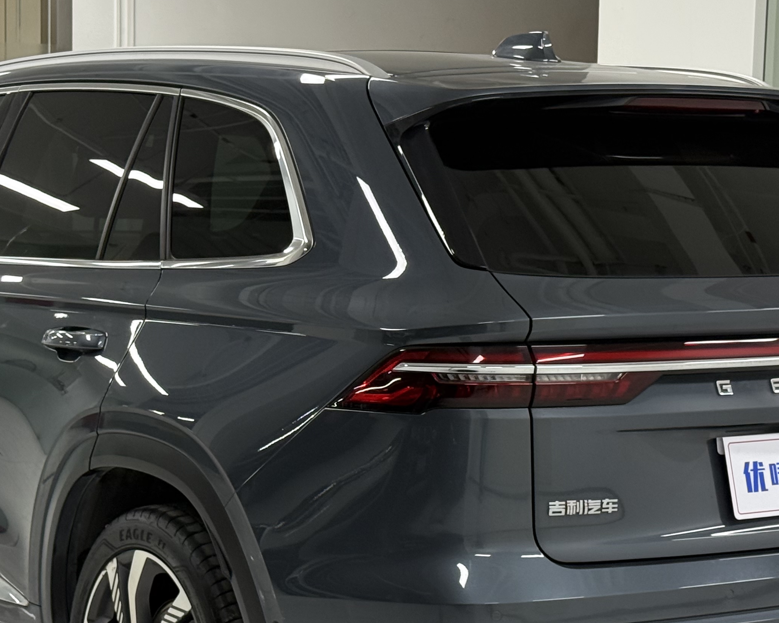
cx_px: 357
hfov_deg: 20.8
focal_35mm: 92
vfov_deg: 16.7
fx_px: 2121
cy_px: 356
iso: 200
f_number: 1.78
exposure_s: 1/60
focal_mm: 6.76
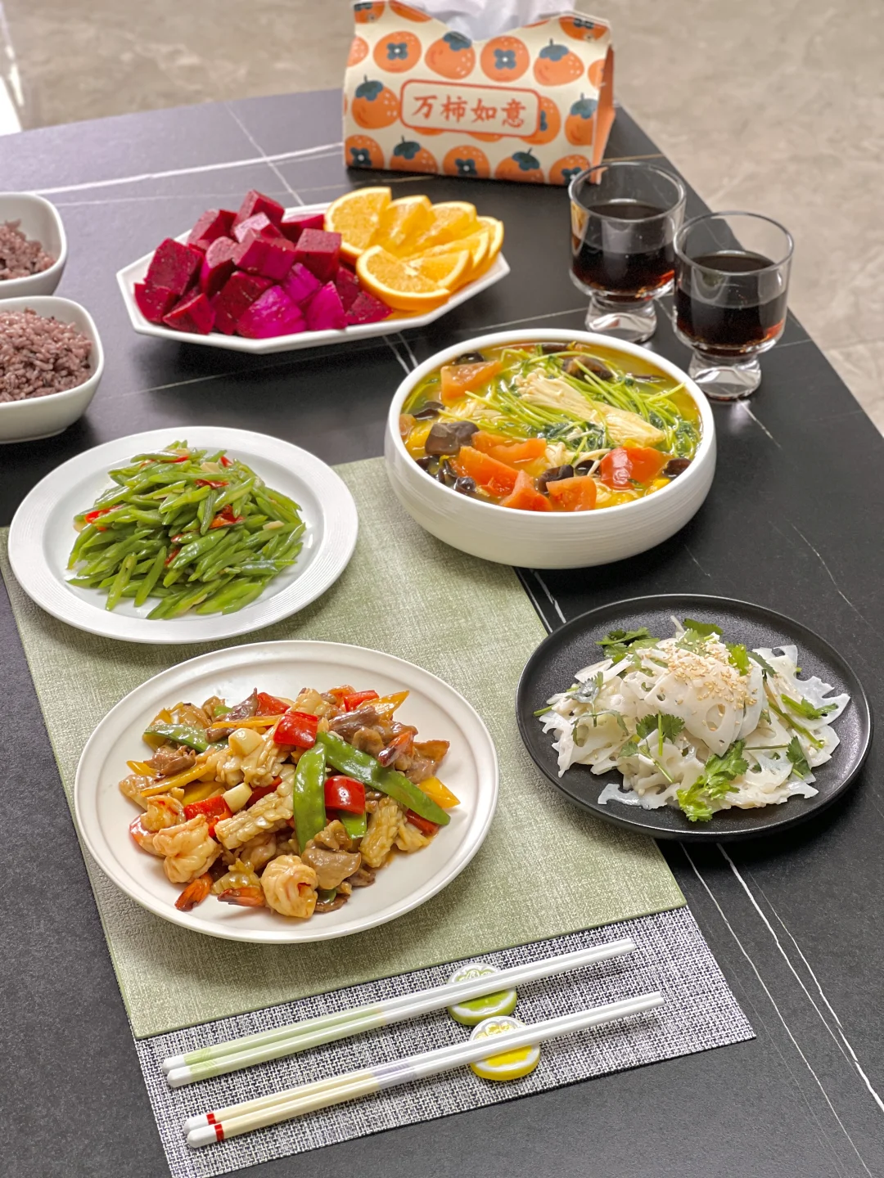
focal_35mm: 77
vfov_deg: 25.3
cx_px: 442
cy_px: 589
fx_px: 2622
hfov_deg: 19.1
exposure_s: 1/40
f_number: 2.8
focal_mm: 9
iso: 200
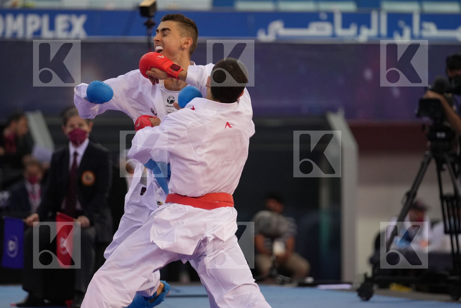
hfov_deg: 7.1
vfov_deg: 4.7
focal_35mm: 292
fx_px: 3739
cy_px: 154
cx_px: 230
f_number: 2.8
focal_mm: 195
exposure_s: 1/1000
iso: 1600
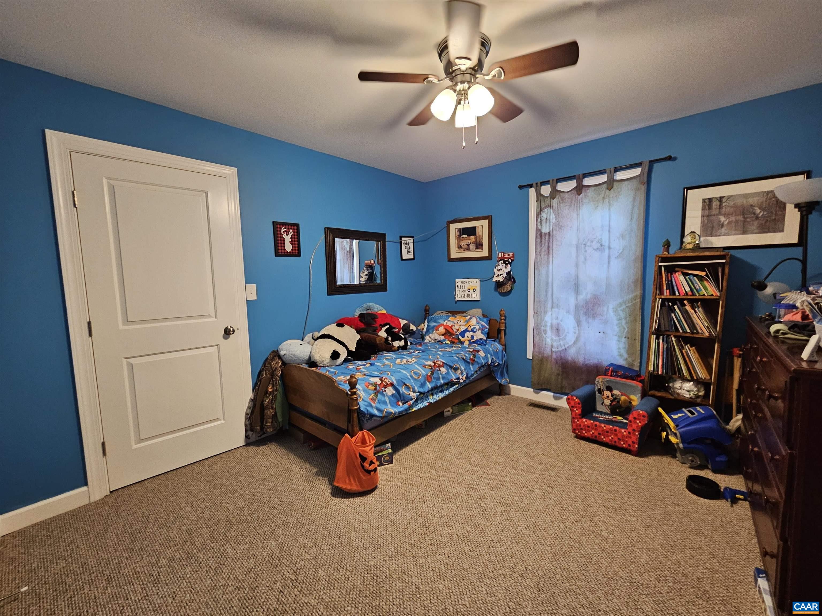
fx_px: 309
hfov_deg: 106.2
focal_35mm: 13
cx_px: 411
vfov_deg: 89.9
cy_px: 308
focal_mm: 2.2
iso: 400
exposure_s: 1/30
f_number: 2.2
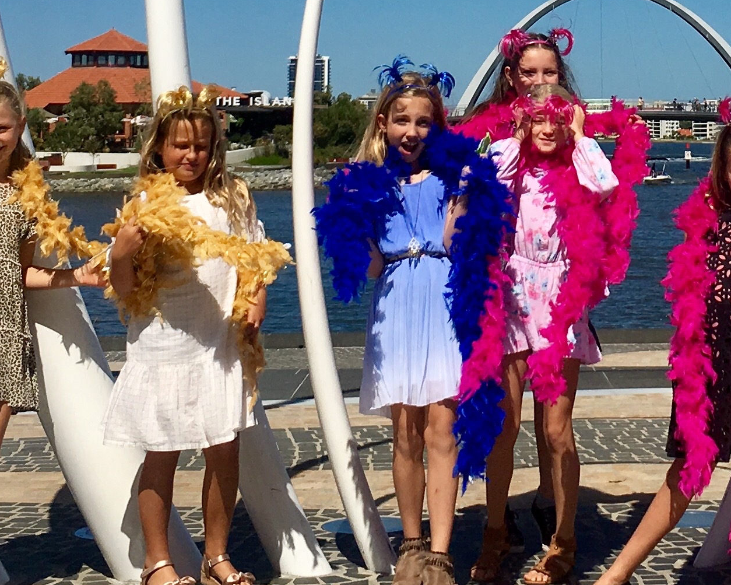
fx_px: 1969
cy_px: -87
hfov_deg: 20.8
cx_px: 592
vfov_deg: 16.3
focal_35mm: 91
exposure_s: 1/4808
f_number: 2.2
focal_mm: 4.15
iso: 25
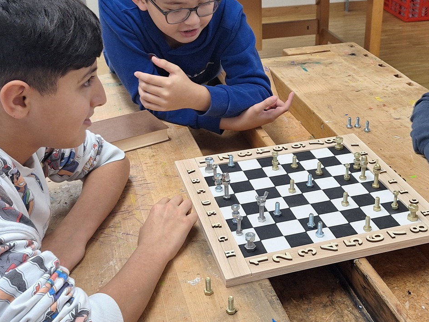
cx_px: 287
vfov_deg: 29.7
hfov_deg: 38.5
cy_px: 149
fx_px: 607
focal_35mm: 49
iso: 125
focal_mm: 5.54
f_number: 1.8
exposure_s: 1/50
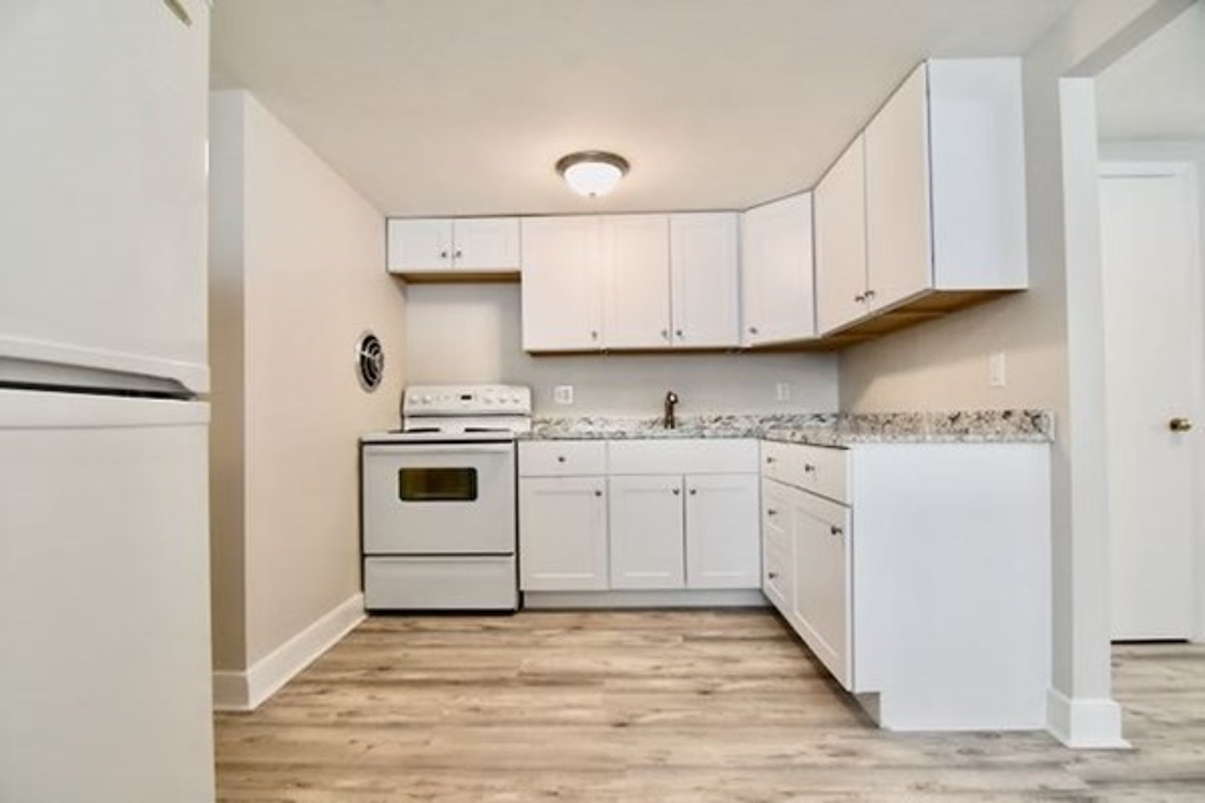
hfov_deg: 95.0
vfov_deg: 72.1
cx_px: 602
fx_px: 552
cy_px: 402
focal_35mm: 16
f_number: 5
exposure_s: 1/100
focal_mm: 11
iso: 800
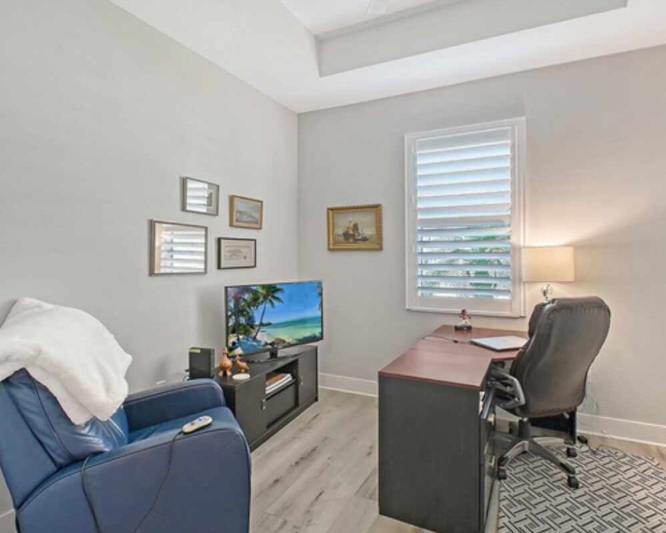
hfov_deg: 86.4
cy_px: 253
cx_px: 331
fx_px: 355
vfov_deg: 73.7
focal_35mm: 18
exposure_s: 1/20
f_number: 10
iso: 800
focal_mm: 10
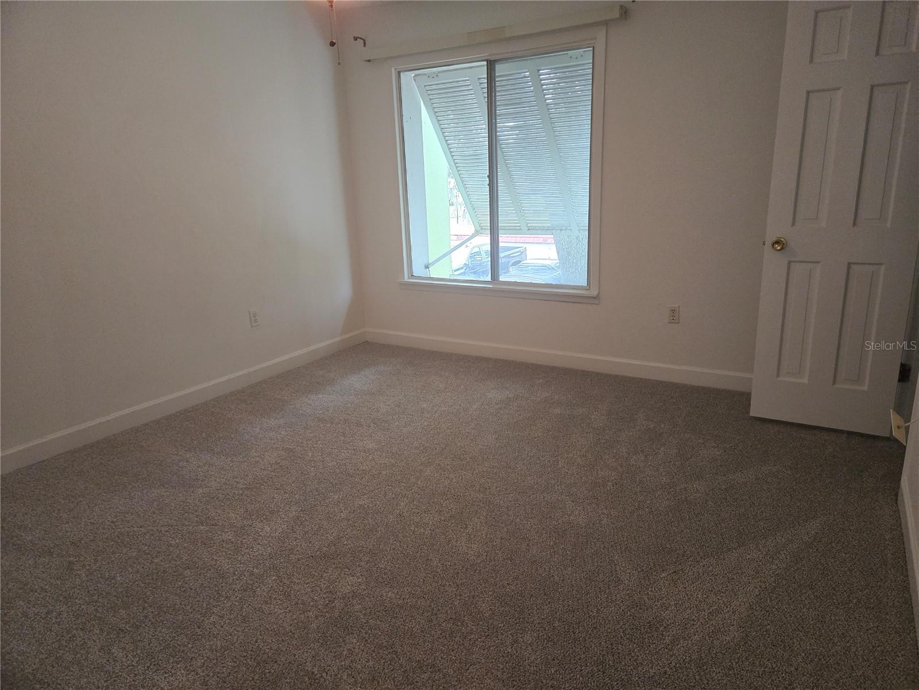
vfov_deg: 58.9
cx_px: 460
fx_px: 611
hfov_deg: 73.9
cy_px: 345
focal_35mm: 23
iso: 640
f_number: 1.8
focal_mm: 5.4
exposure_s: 1/120
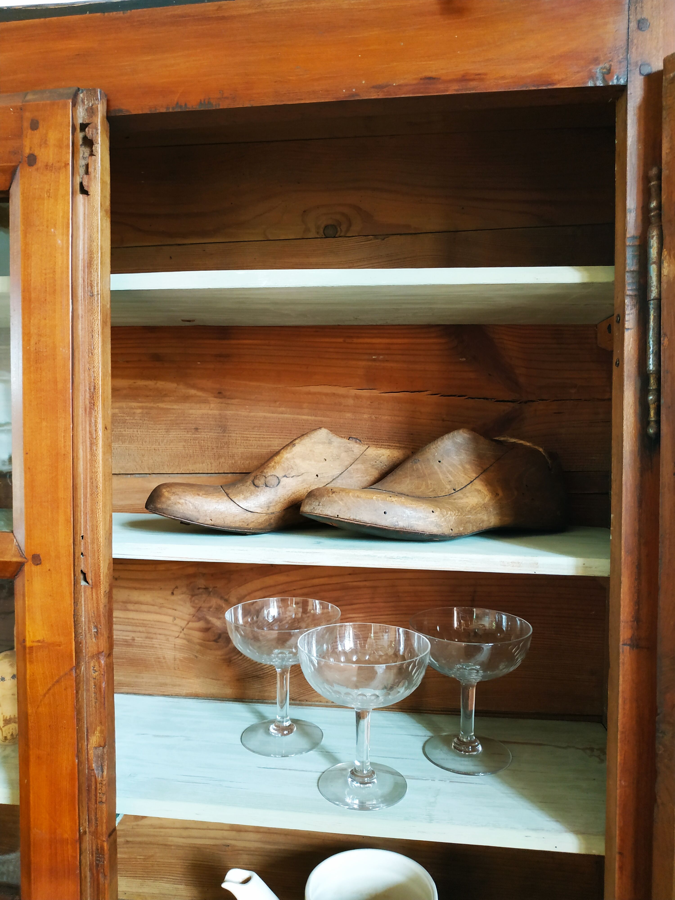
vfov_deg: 71.6
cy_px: 450
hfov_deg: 56.8
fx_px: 624
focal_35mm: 24
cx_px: 338
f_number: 1.9
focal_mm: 3.94
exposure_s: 1/25
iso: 320
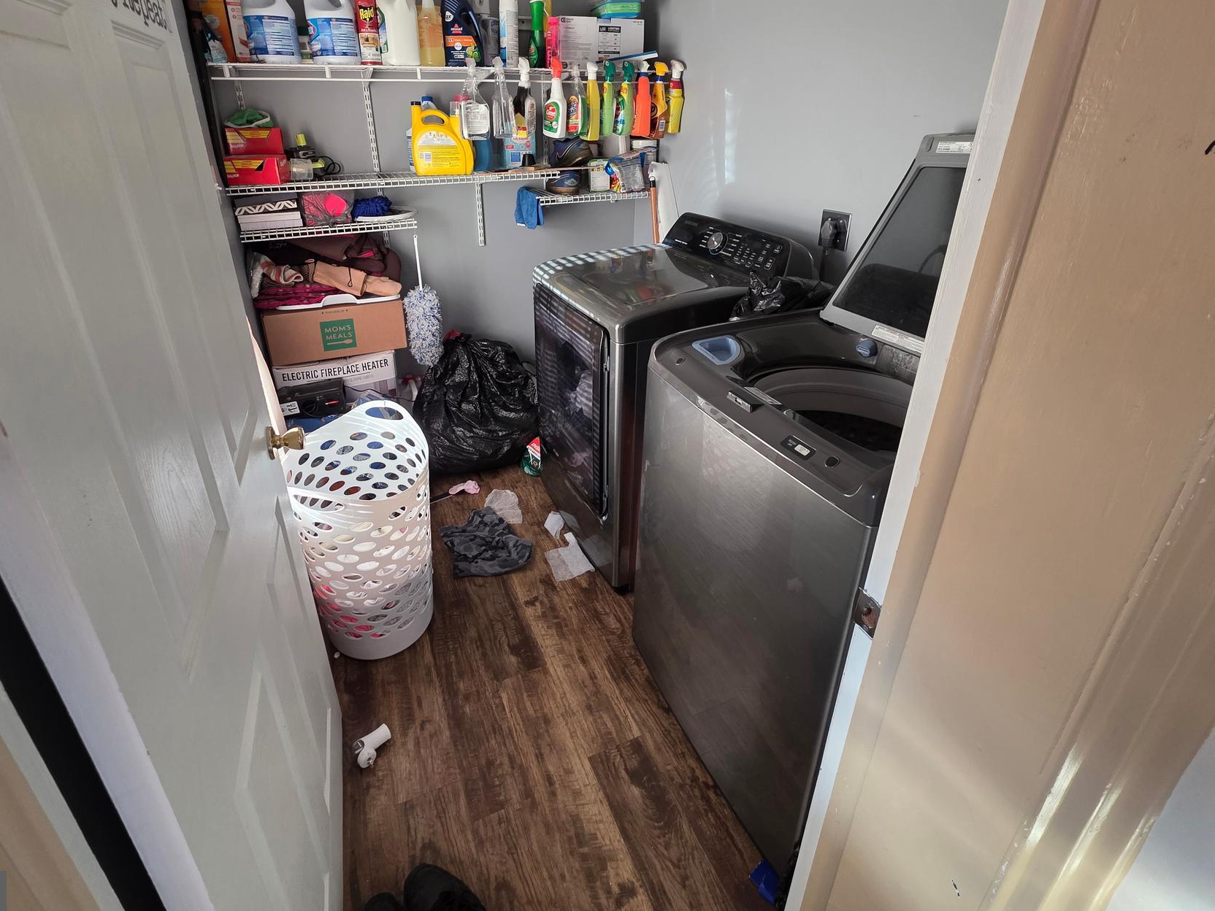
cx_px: 572
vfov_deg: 77.3
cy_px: 370
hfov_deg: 94.4
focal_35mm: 16
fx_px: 562
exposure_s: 1/60
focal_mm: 2.2
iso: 160
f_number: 1.9
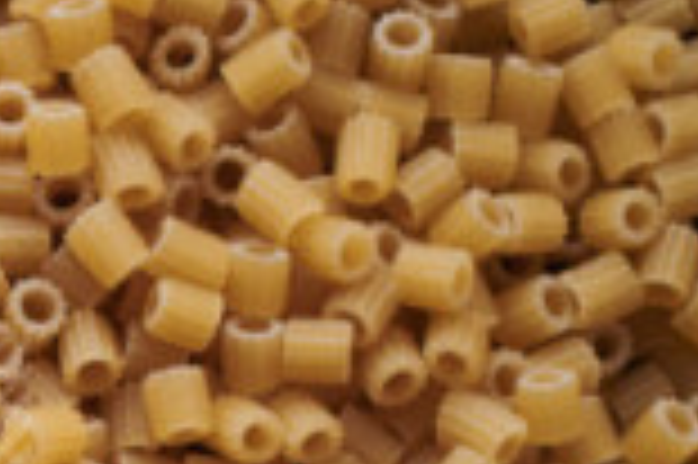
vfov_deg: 5.2
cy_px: 1113
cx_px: -1094
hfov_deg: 7.4
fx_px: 4997
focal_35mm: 258
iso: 160
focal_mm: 50
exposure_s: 1/100
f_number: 8
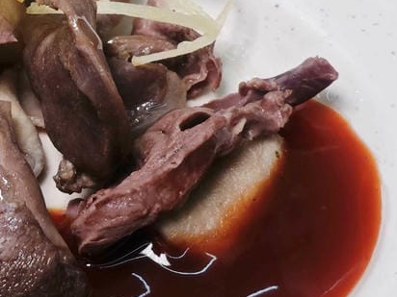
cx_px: -39
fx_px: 768
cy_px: 174
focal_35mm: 67
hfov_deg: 26.7
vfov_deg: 21.9
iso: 50
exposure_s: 1/130
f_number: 1.8
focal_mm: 2.03
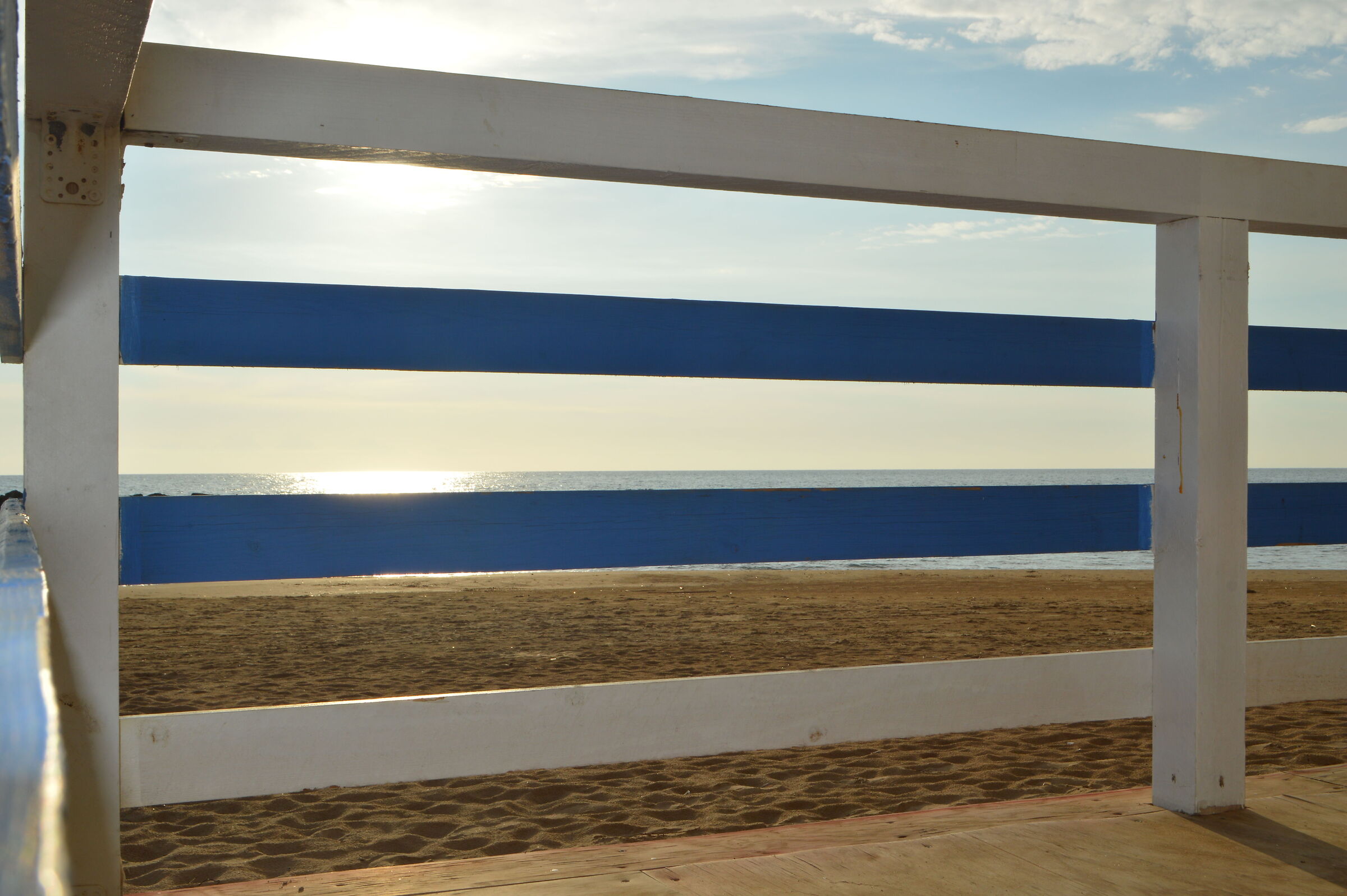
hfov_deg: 46.4
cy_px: 448
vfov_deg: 31.8
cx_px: 674
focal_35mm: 42
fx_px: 1570
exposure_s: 1/200
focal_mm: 28
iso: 100
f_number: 16
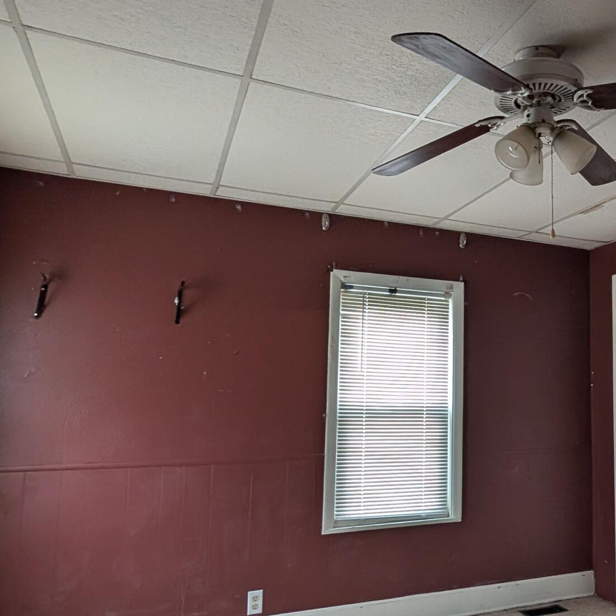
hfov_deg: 51.7
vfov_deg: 55.6
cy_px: 331
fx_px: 584
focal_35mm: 29
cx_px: 504
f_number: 1.7
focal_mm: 2.02
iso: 161
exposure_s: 1/29.4
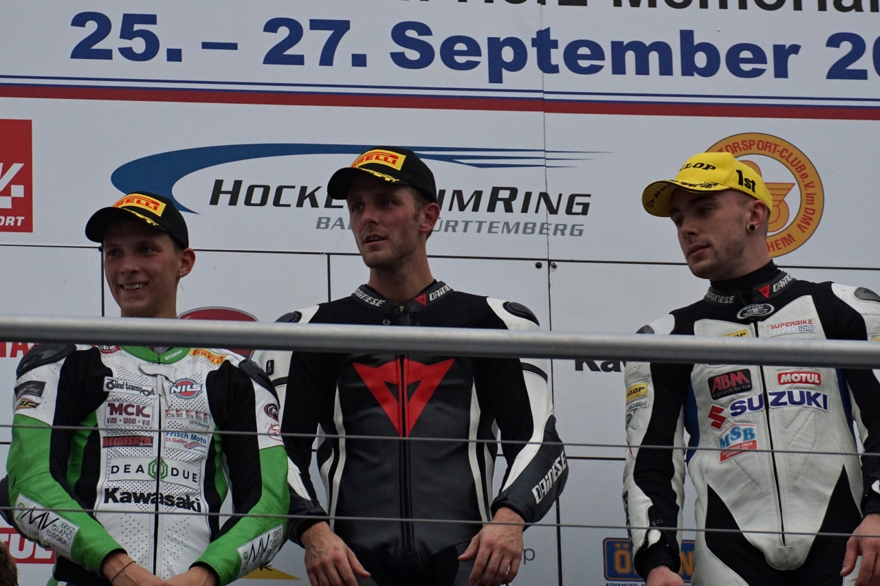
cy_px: 293
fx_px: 7698
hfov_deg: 6.5
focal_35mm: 315
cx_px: 440
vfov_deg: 4.4
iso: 800
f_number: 6.3
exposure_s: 1/250
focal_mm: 210
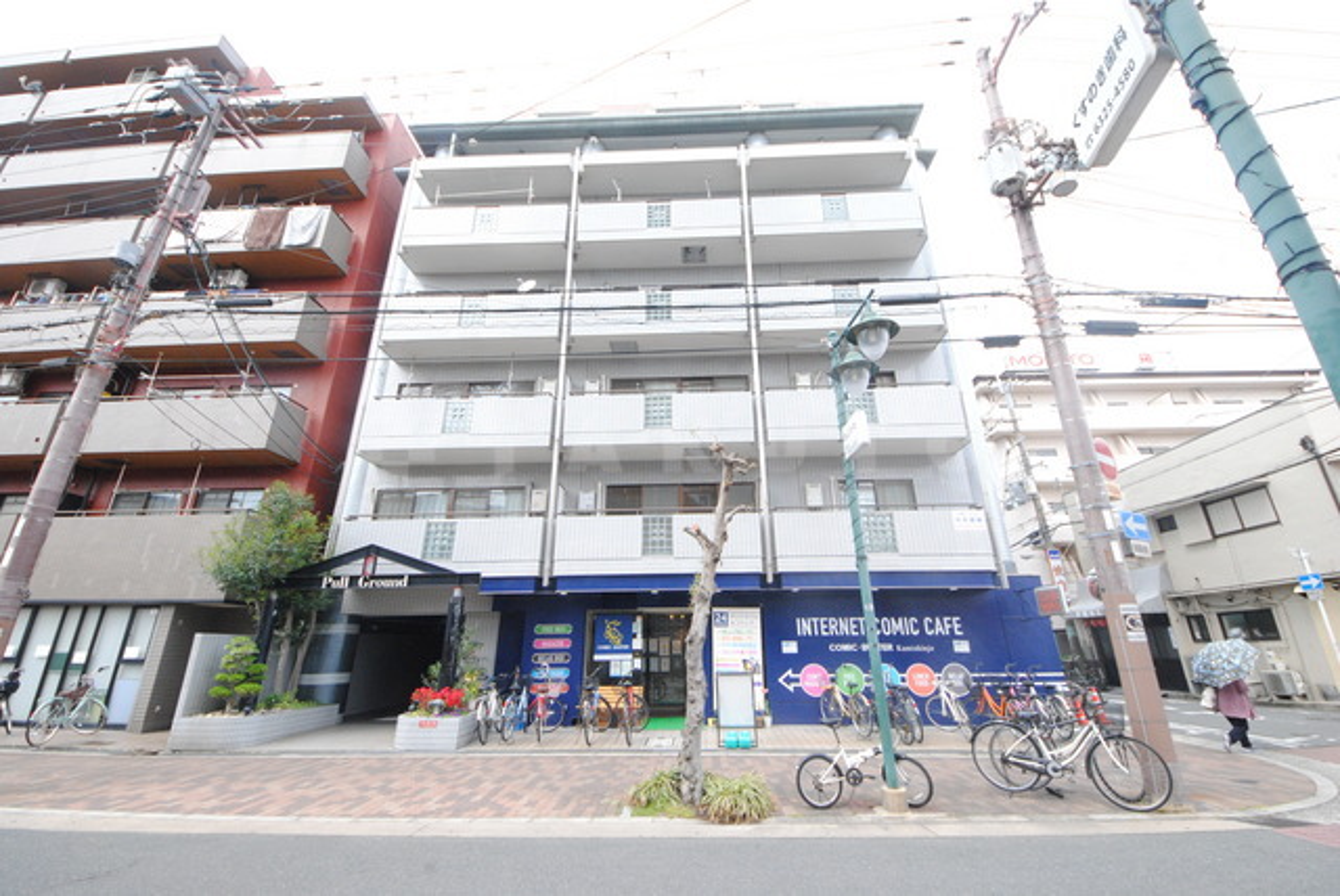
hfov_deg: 106.2
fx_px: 503
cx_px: 670
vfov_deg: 83.4
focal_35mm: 14
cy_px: 448
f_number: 9
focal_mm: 9
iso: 800
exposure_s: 1/320
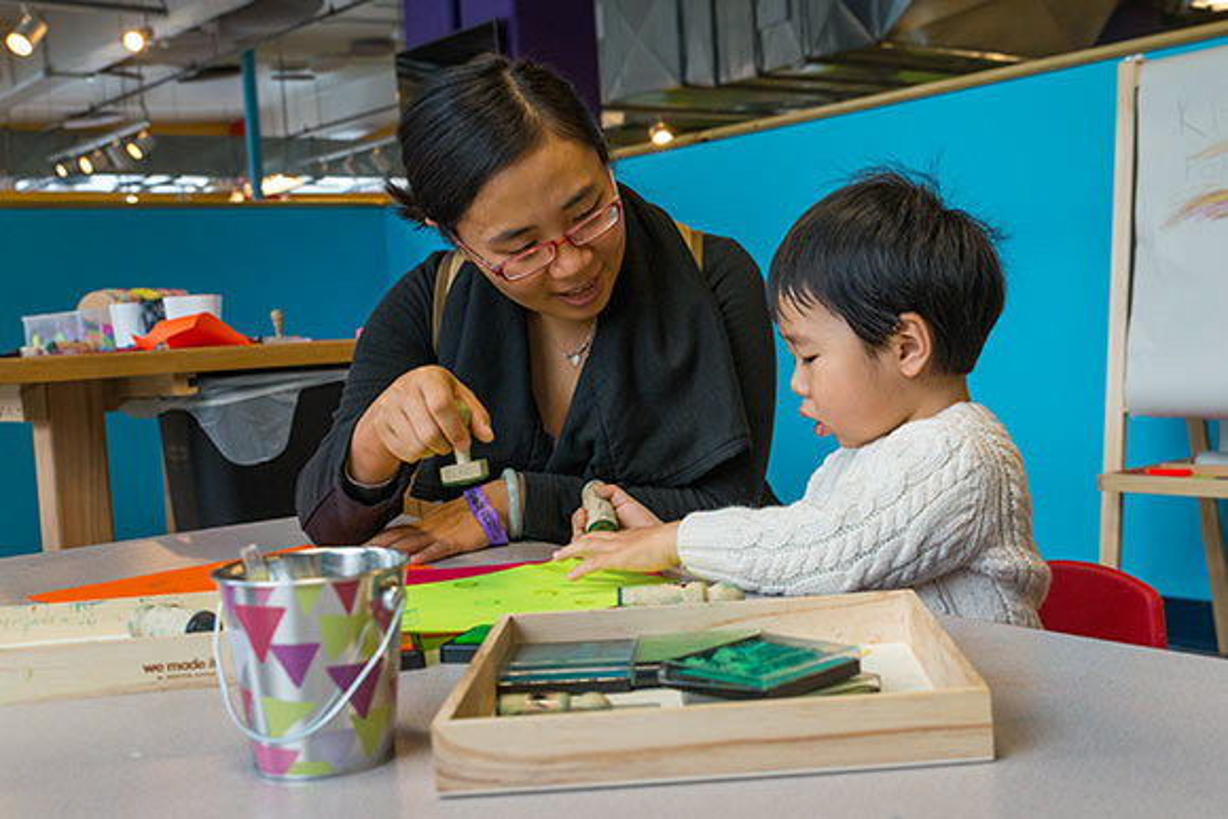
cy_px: 410
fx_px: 1160
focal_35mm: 34
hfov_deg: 55.8
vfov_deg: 38.9
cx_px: 614
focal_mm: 34
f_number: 5.6
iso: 1250
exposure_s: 1/250
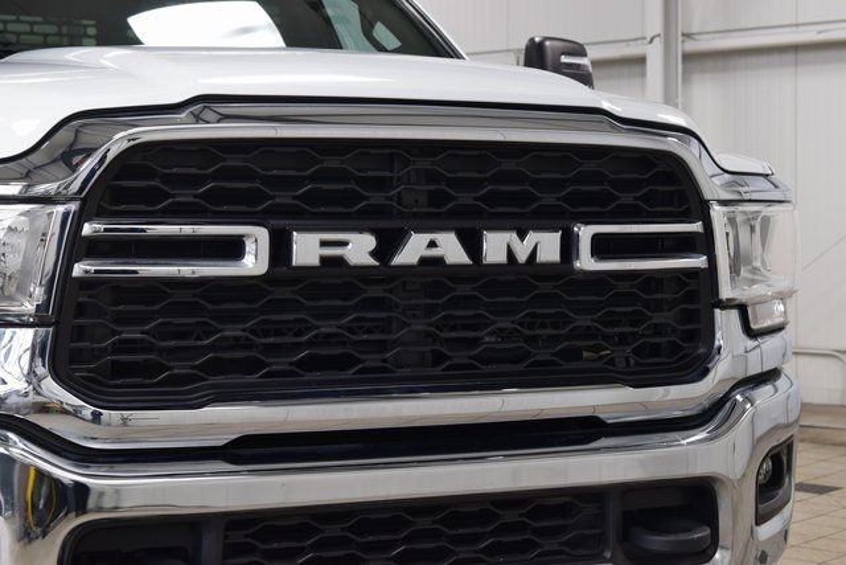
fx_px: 1692
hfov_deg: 28.1
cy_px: 282
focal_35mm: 72
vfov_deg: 18.9
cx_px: 423
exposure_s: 1/15
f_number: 6.3
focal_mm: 48
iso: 450
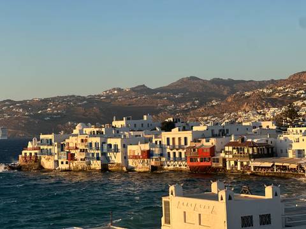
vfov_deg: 19.1
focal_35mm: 77
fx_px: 681
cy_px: 114
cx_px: 153
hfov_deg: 25.3
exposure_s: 1/219
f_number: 2.8
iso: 25
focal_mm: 9
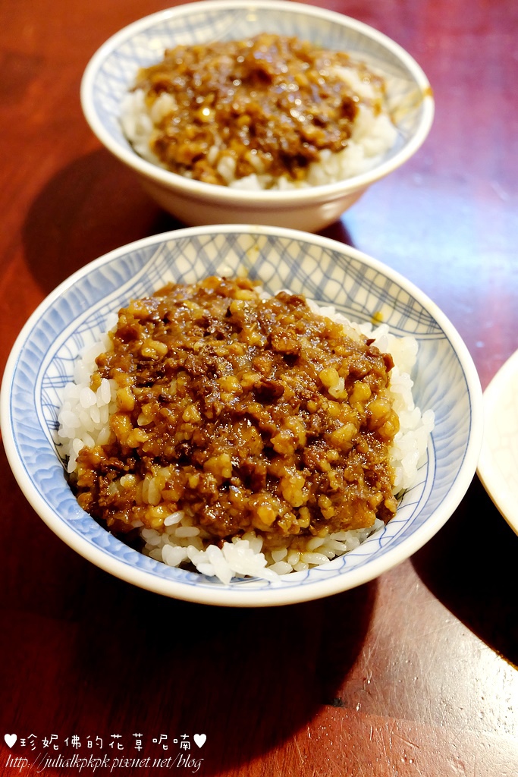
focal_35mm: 40
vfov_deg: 48.5
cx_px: 259
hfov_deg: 33.4
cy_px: 388
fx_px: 863
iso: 3200
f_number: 4.5
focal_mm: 26.9
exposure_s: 1/38
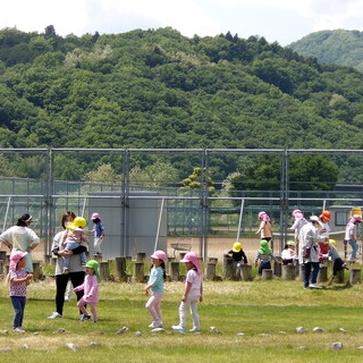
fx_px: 1697
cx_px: 211
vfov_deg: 12.2
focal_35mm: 143
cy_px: 186
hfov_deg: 12.2
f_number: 6.6
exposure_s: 1/211
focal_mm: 19.6
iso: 100
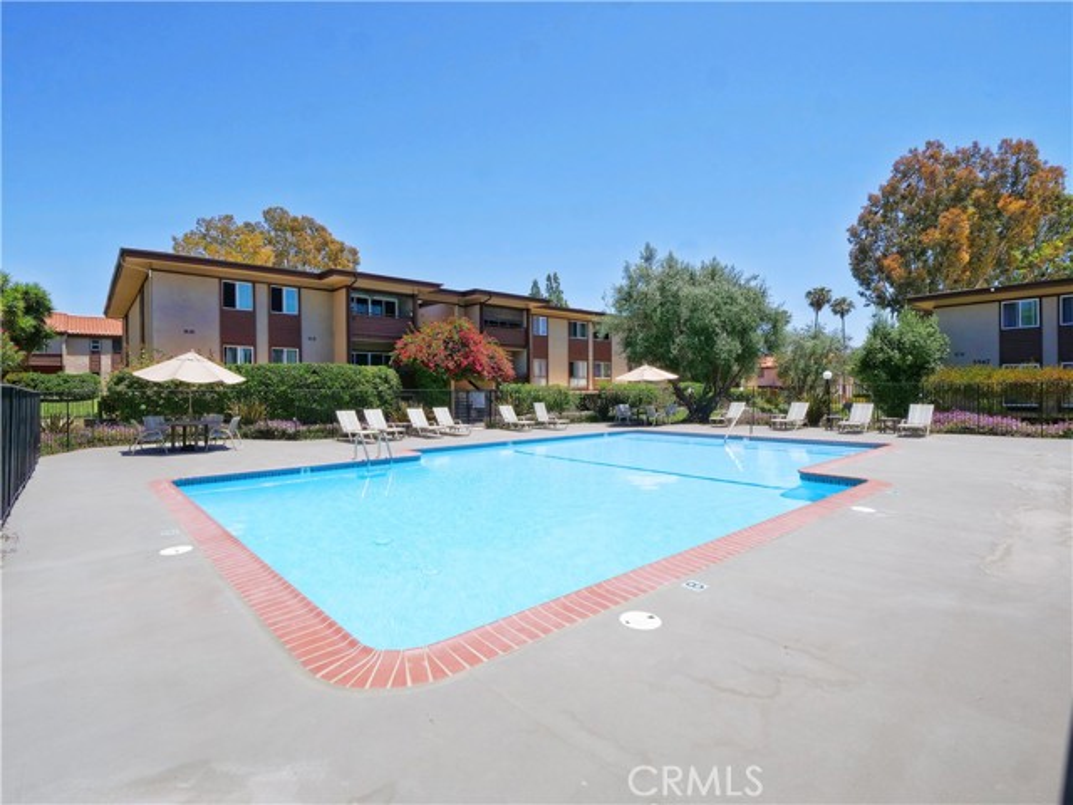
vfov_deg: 78.1
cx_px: 536
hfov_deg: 94.5
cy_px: 402
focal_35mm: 16
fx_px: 496
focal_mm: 8
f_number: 14
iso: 200
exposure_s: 1/125
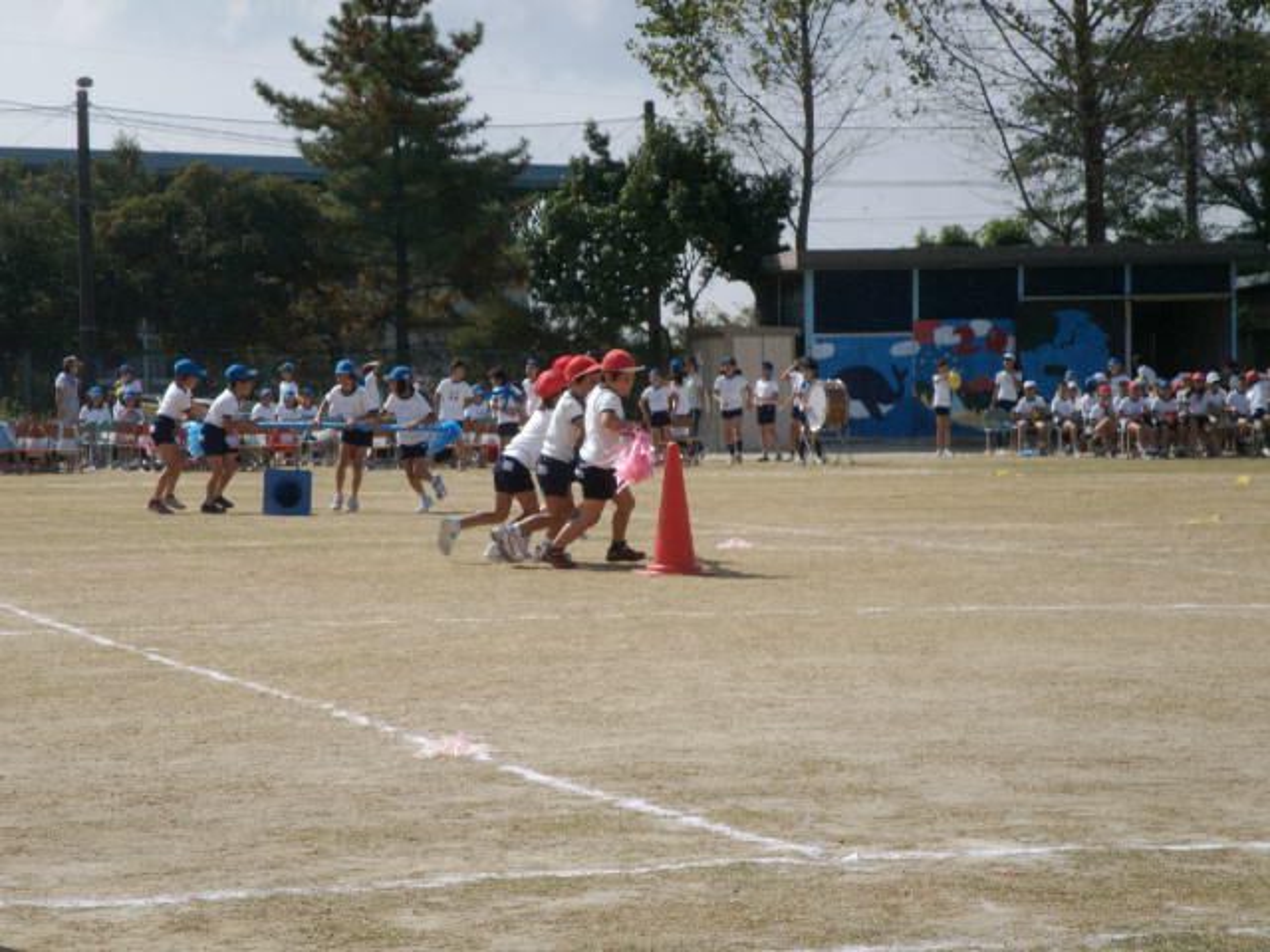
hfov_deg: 17.7
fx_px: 4072
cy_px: 476
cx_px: 635
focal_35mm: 111
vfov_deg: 13.3
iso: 50
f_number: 8
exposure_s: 1/320
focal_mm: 23.1
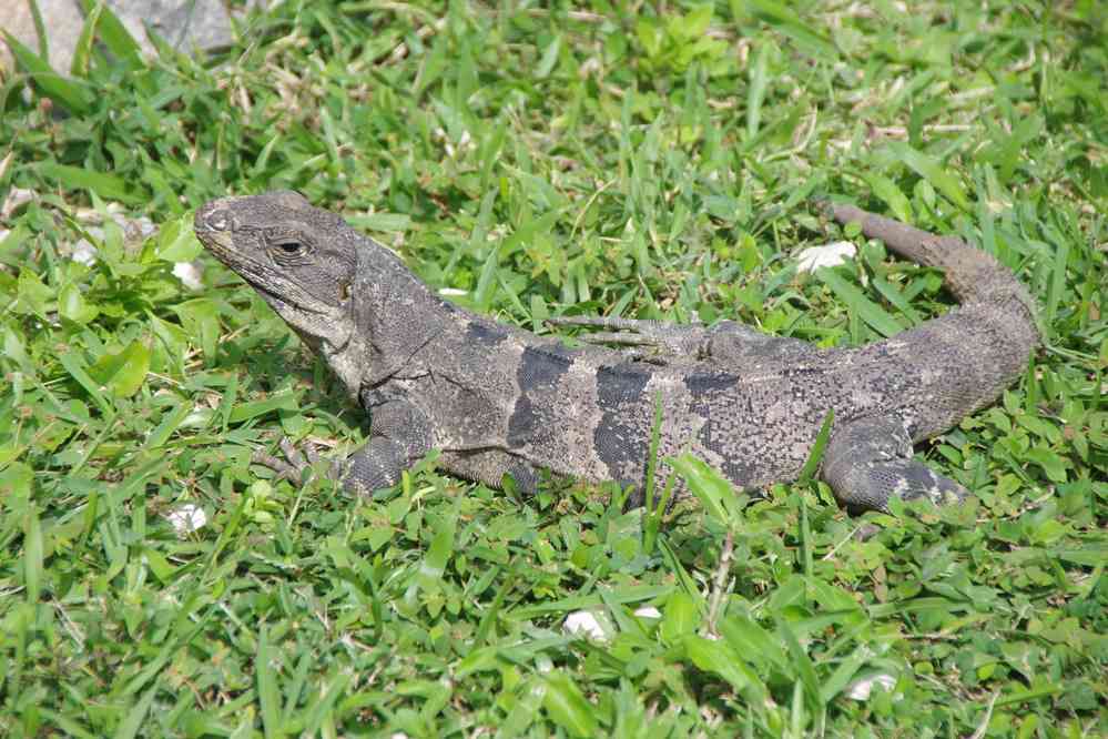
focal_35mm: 375
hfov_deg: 5.5
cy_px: 370
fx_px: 11541
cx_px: 554
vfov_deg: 3.7
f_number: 10
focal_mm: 250
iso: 800
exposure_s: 1/320
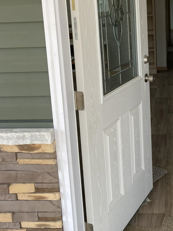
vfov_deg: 35.8
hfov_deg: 26.6
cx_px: 156
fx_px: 353
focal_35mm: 53
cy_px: 75
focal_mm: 3.99
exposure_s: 1/328
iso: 20
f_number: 1.8
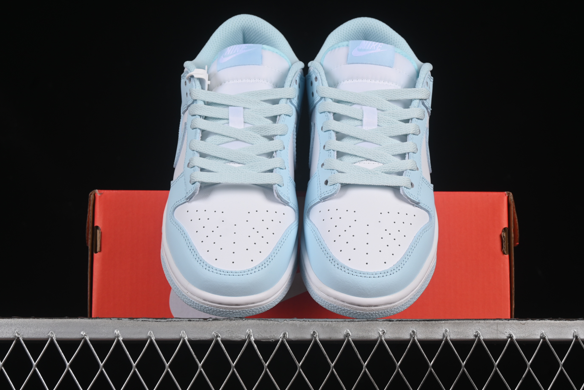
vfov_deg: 18.0
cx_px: 296
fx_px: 1233
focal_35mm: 76
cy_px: 196
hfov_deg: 26.6
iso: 160
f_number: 8
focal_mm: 50
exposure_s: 1/80
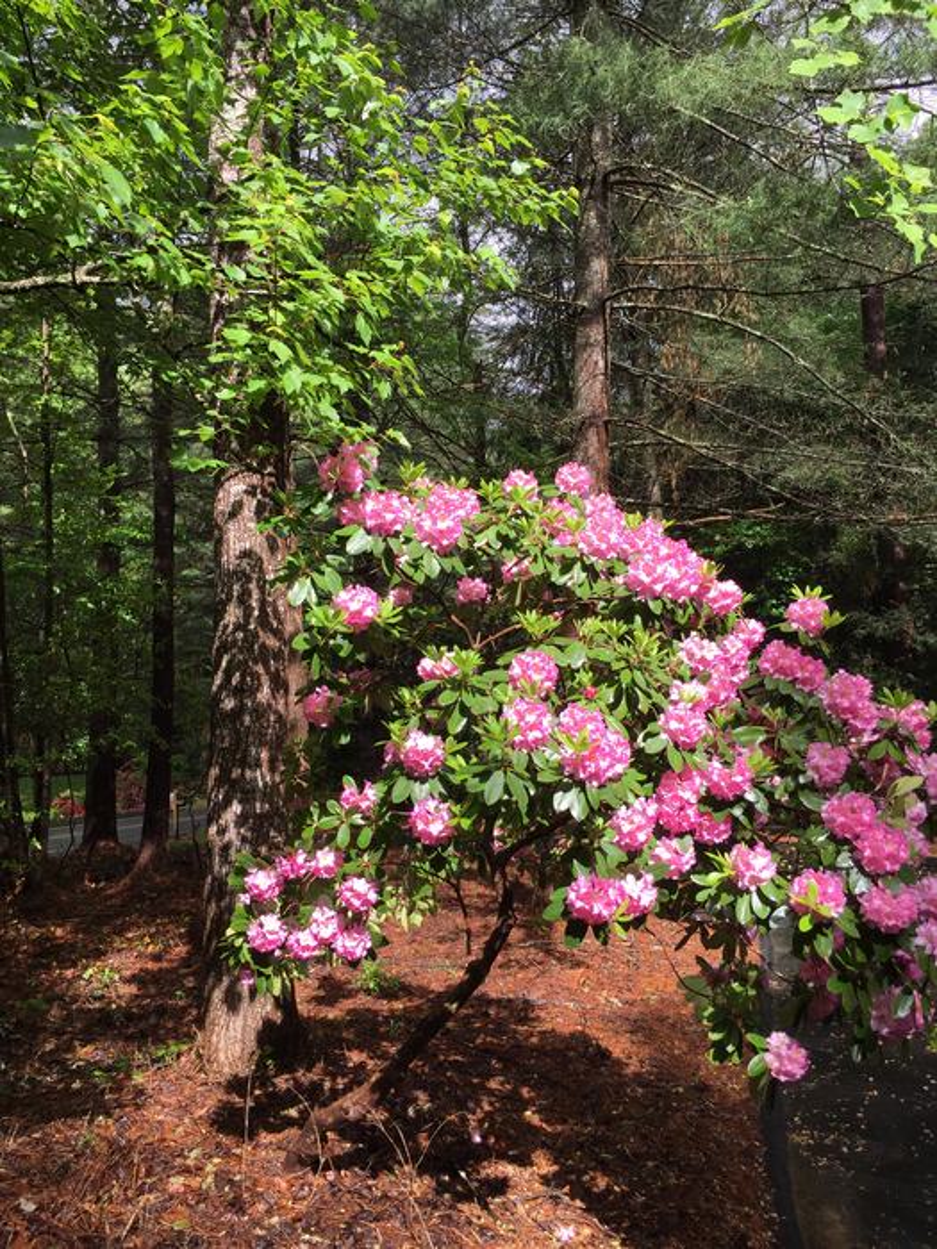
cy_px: 624
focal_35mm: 29
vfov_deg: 61.7
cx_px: 468
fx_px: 1047
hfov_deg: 48.2
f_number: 2.2
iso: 32
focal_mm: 4.15
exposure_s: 1/682
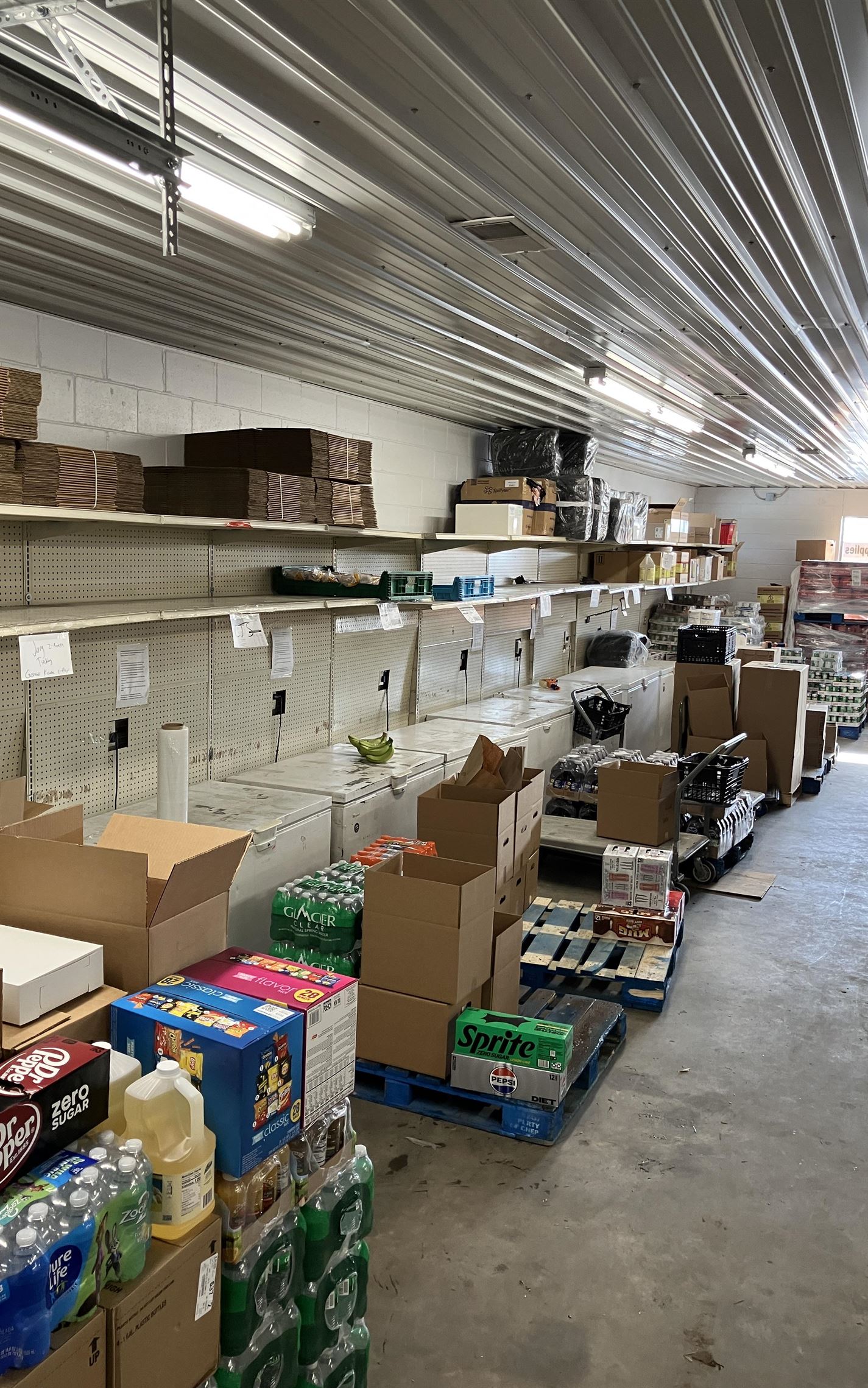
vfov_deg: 62.9
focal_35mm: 30
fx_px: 1135
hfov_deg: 41.8
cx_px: 429
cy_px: 700
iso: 100
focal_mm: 3.99
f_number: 1.8
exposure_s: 1/60
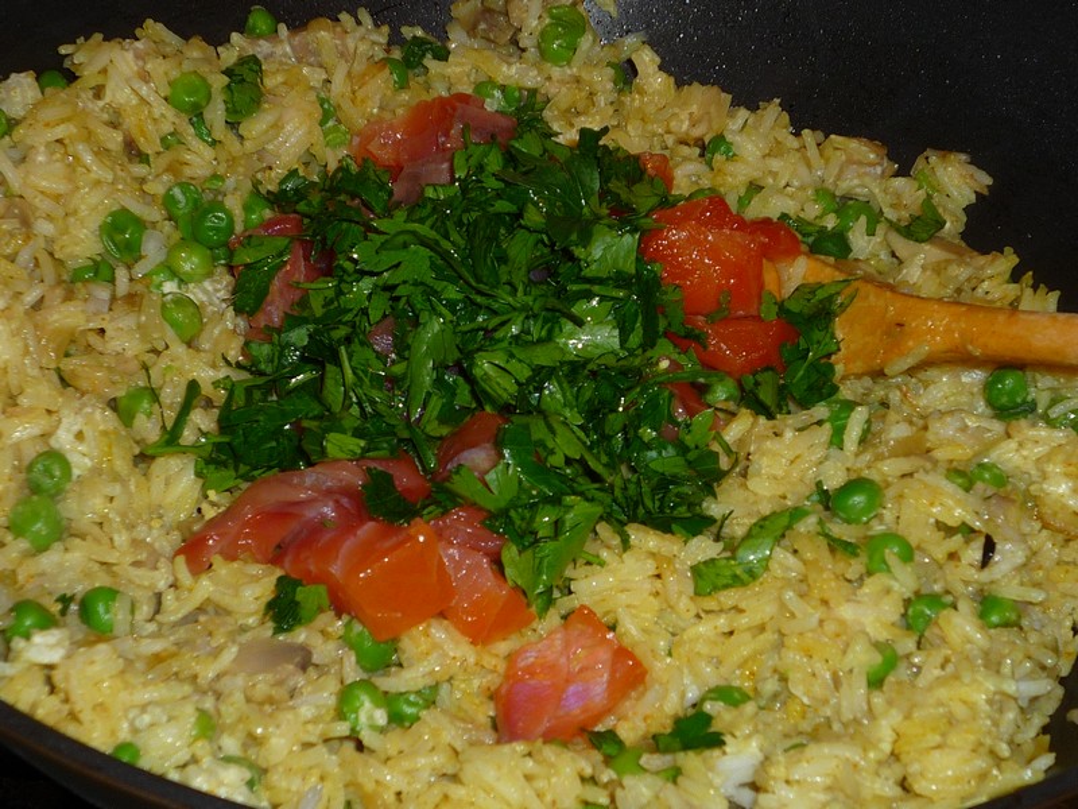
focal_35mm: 76
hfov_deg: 25.7
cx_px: 539
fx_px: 2367
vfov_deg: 19.4
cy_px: 404
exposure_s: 1/40
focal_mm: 9.5
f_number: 5.2
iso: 100
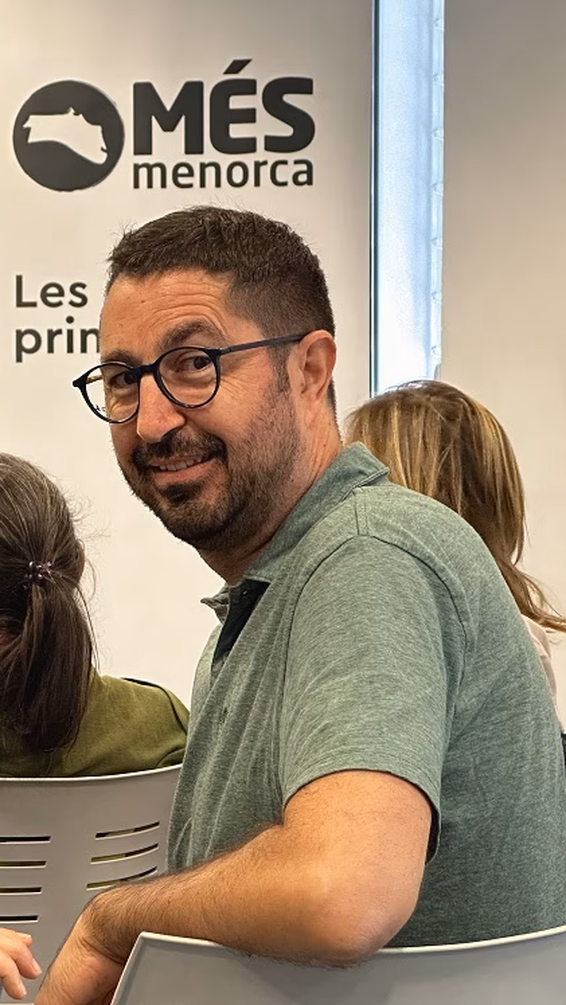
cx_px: -44
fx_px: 3014
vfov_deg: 18.9
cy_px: 498
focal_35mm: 113
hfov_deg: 10.6
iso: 250
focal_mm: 9
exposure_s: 1/50
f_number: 2.8
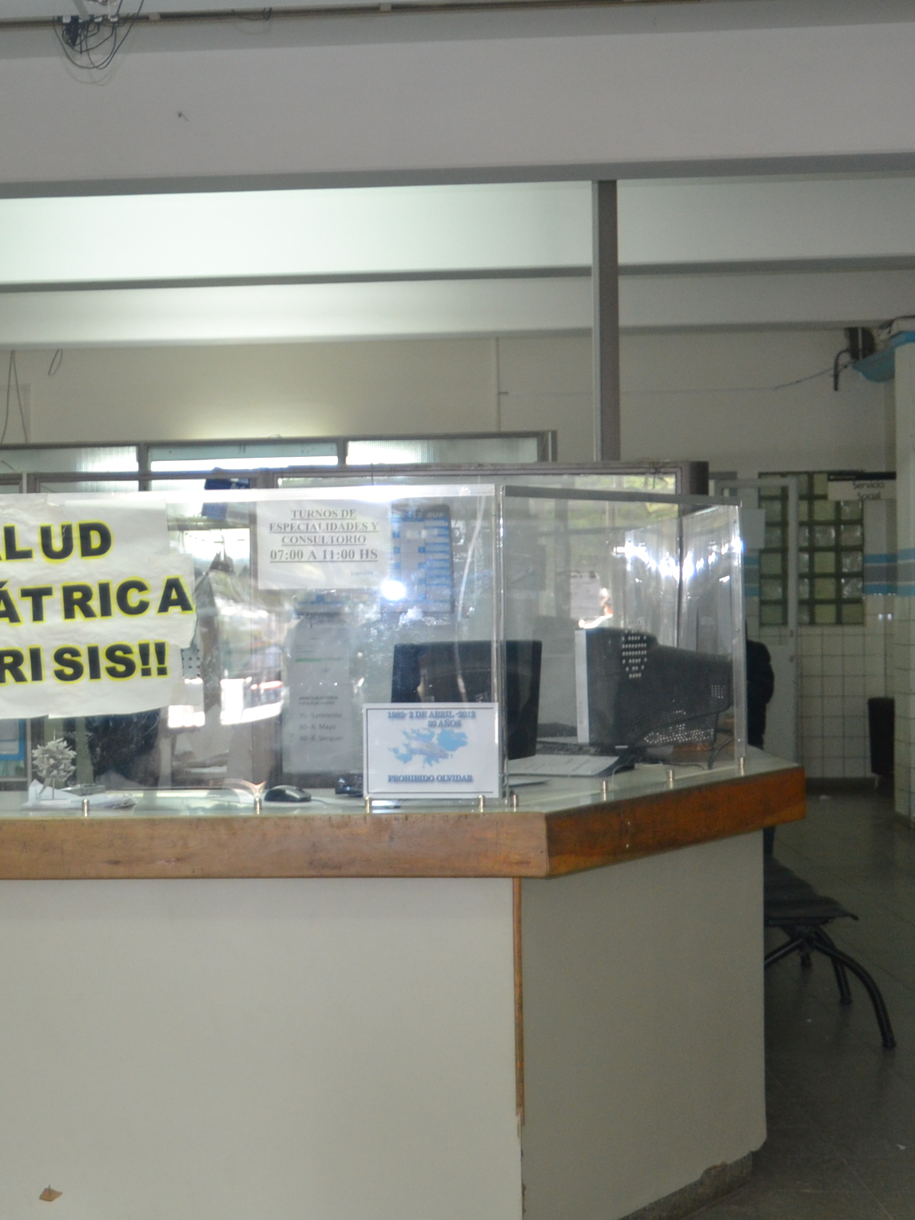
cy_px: 612
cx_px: 73
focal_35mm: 74
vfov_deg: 26.3
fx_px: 2608
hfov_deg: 19.5
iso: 900
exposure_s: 1/60
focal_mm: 34
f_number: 4
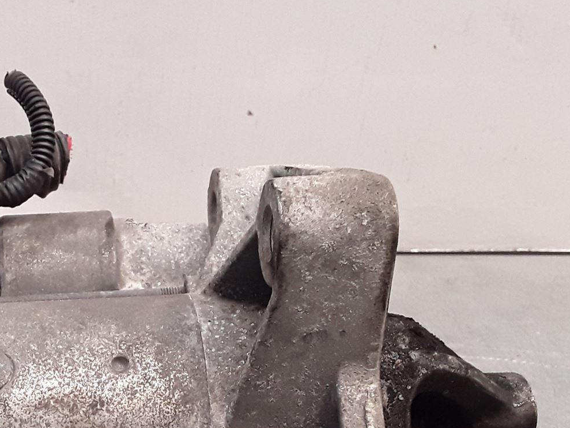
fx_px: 955
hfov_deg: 32.0
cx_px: 89
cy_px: 426
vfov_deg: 24.1
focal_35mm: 58
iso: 100
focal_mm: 2.91
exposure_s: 1/100
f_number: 1.9
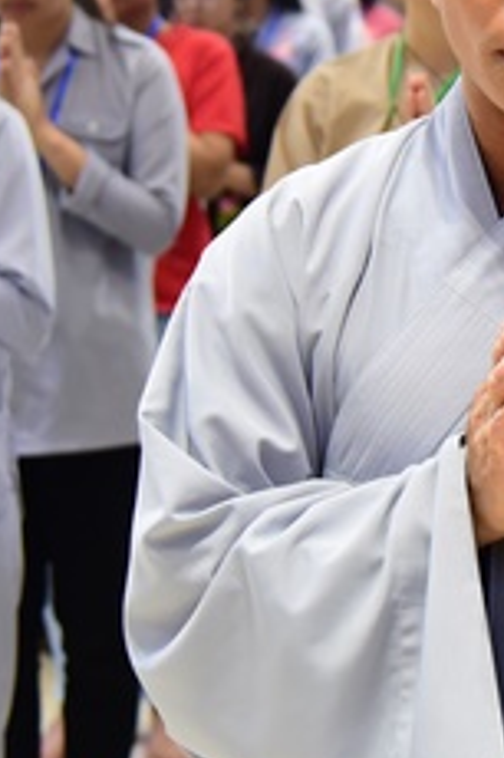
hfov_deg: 10.4
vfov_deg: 15.7
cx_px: 550
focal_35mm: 130
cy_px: 147
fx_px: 2734
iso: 1600
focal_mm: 46
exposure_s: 1/80
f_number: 4
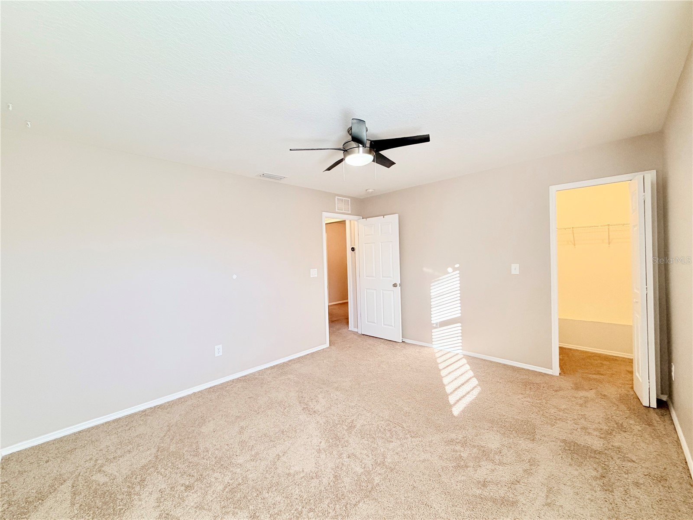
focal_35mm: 14
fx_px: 280
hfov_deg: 102.1
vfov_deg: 85.7
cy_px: 260
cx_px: 346
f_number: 2.2
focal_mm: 2.22
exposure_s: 1/120
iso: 160
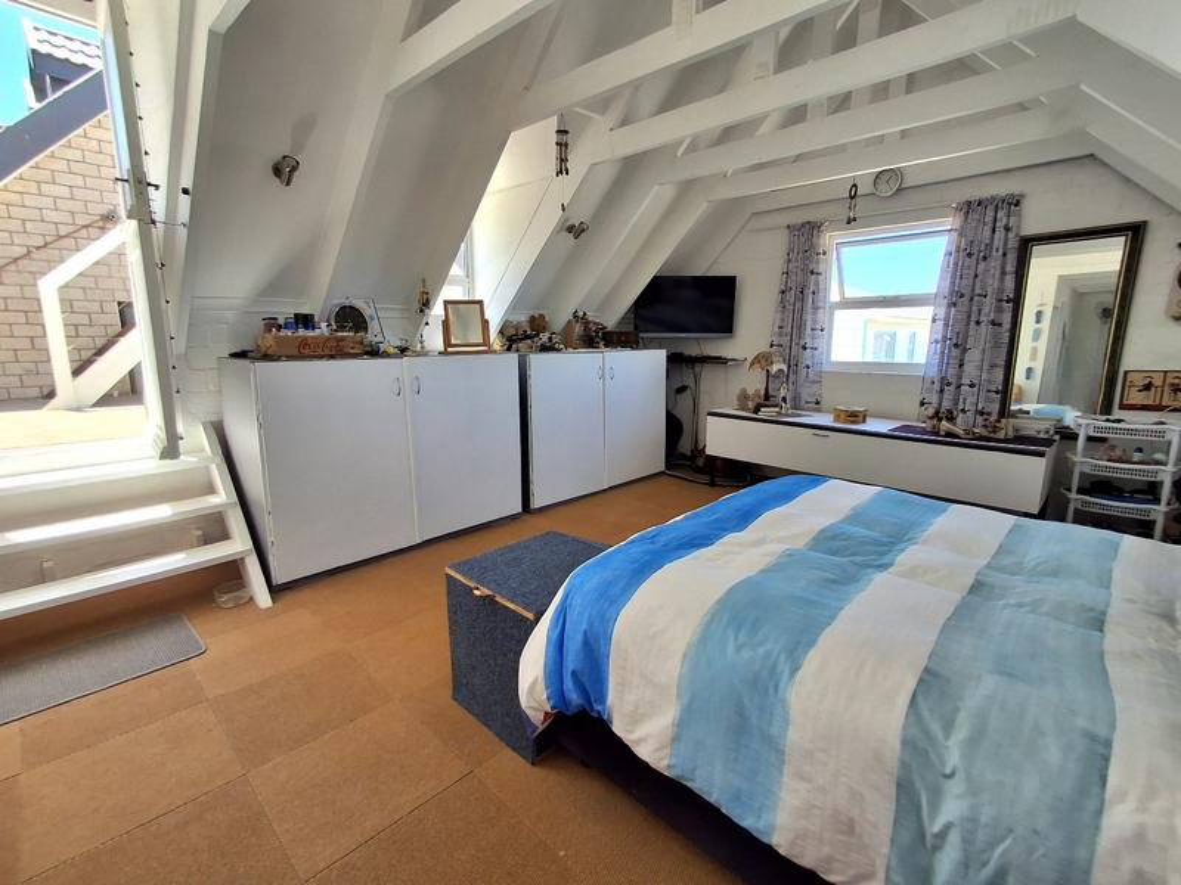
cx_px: 590
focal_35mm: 16
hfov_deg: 94.5
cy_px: 442
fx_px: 546
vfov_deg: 78.1
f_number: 2.2
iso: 40
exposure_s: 1/192
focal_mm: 1.64
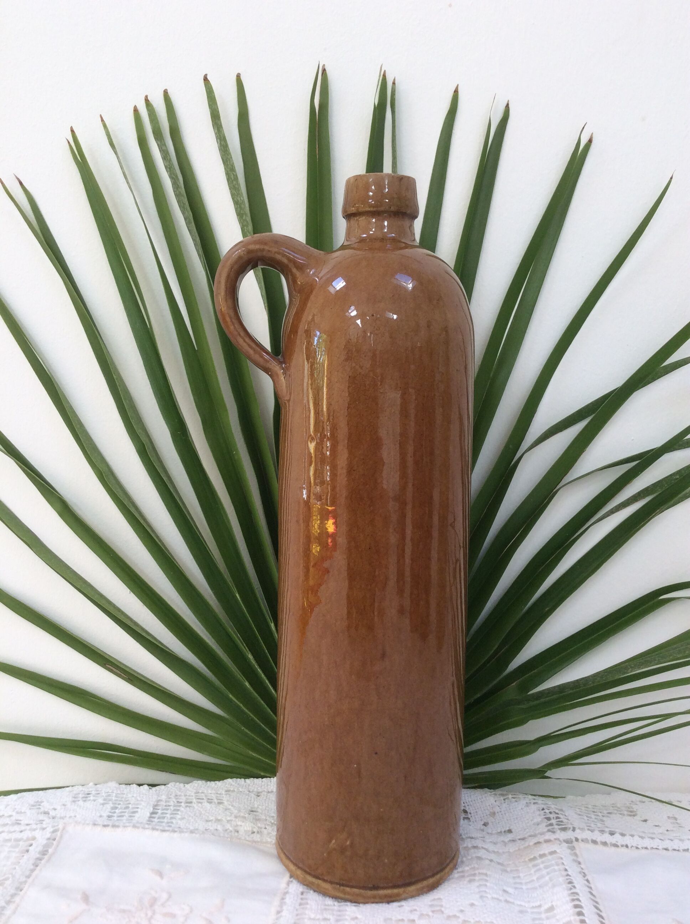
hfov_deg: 44.1
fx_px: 853
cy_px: 462
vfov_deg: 56.9
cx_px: 345
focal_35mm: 32
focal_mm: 3.3
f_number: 2.4
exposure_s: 1/100
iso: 50
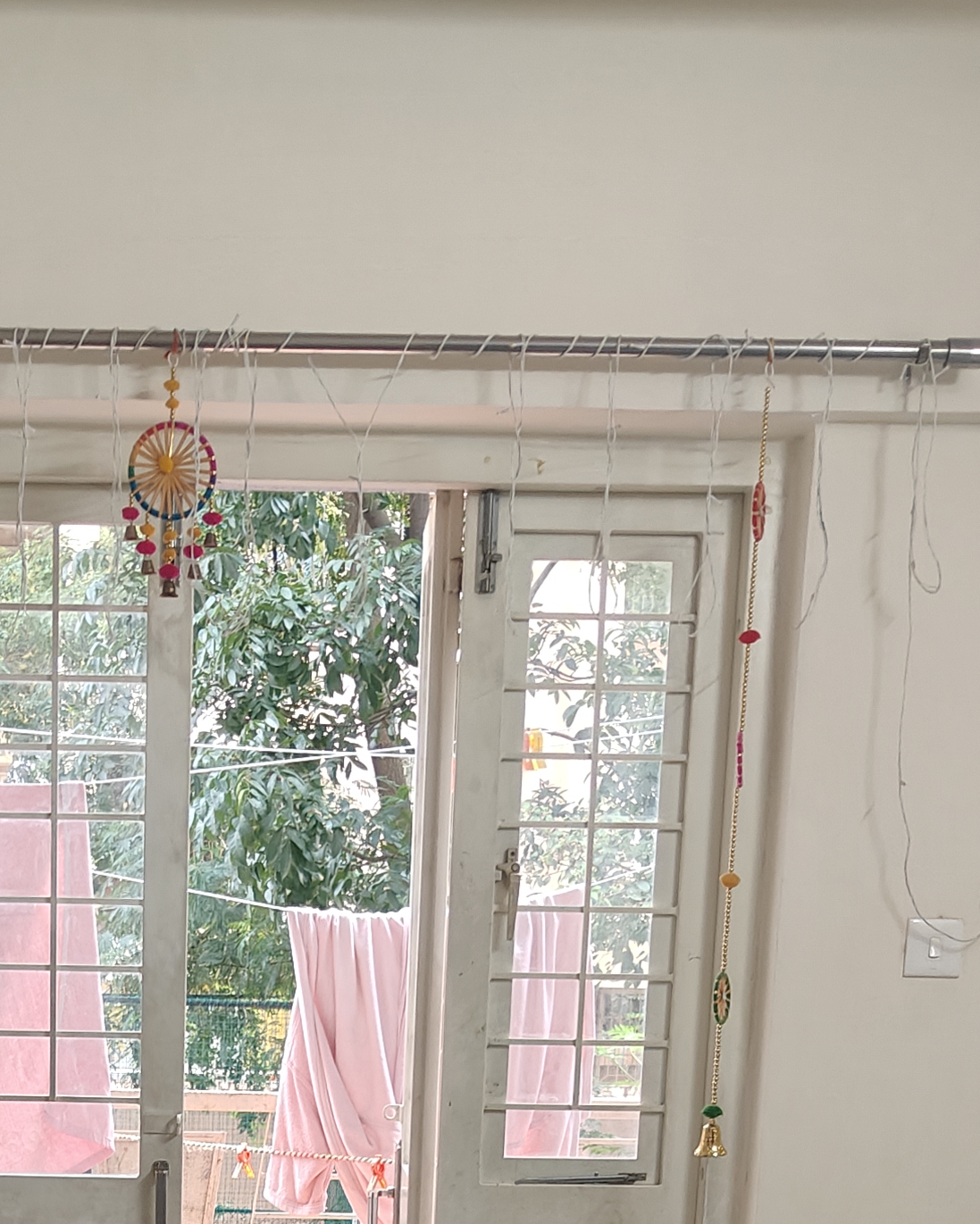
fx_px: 2538
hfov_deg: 21.5
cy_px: 1645
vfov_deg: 23.5
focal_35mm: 70
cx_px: 155
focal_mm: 5.59
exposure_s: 1/50
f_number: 1.8
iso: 500
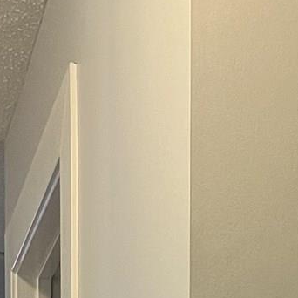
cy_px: 798
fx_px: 1510
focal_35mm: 155
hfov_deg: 11.3
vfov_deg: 9.5
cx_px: 213
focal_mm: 5.1
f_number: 1.6
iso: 160
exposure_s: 1/60
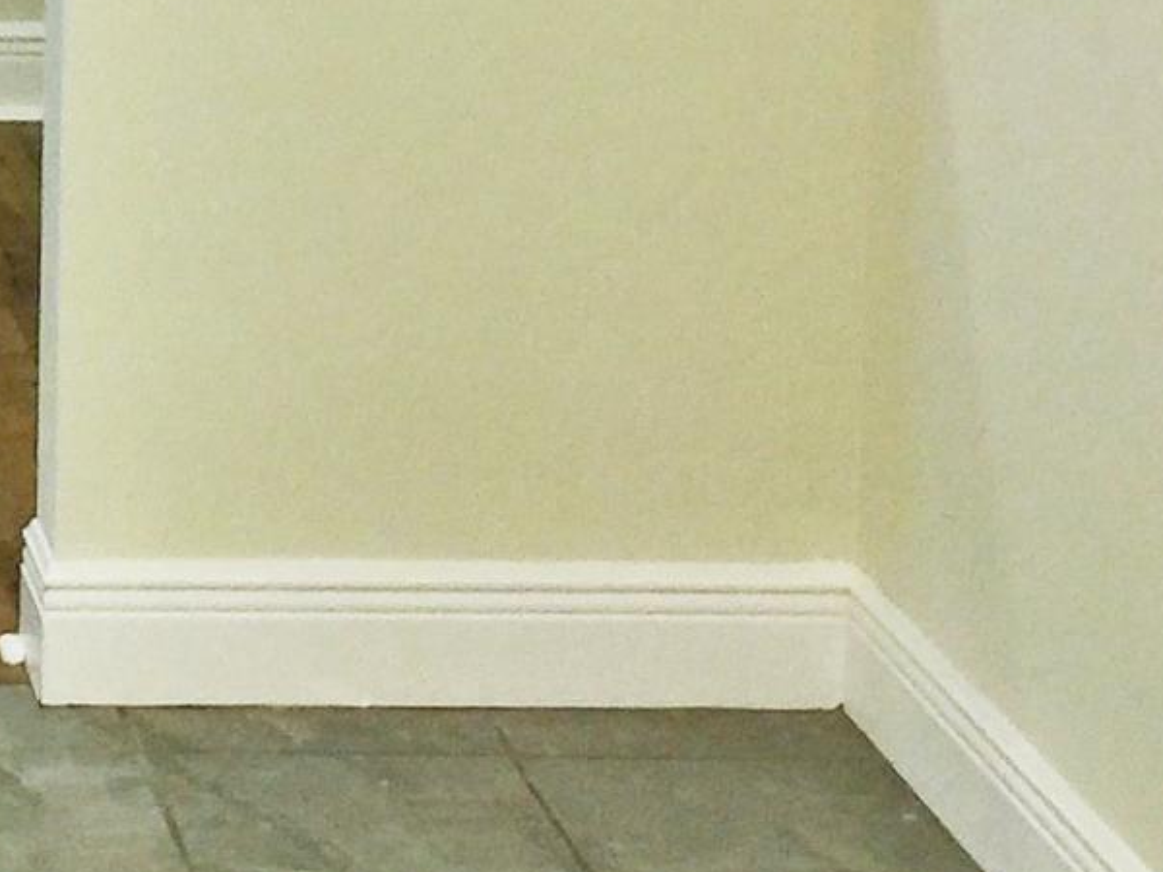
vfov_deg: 9.9
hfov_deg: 12.8
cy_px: -517
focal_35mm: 145
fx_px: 4872
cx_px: -645
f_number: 2.2
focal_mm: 4.15
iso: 50
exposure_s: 1/30
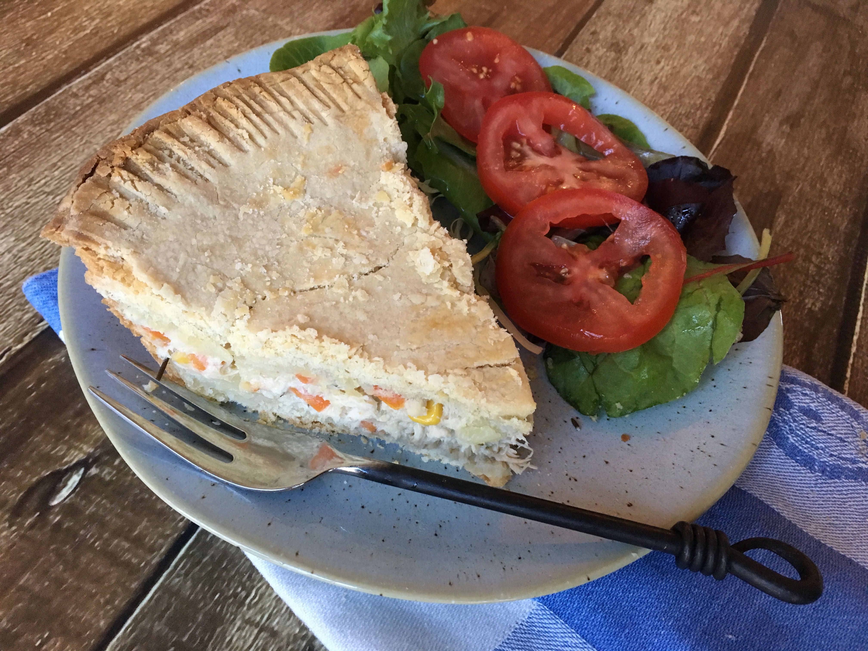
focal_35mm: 29
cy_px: 326
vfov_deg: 48.2
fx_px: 727
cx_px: 434
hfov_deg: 61.7
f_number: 2.2
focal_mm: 4.15
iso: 200
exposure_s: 1/30
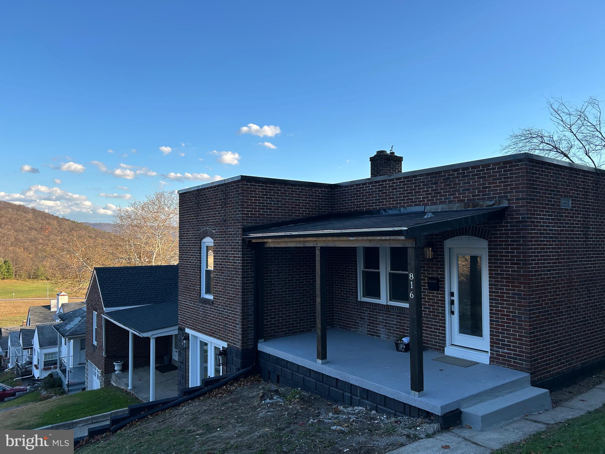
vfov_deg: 53.1
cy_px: 227
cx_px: 302
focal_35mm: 26
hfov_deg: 67.3
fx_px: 454
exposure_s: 1/1488
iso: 50
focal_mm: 5.7
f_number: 1.5
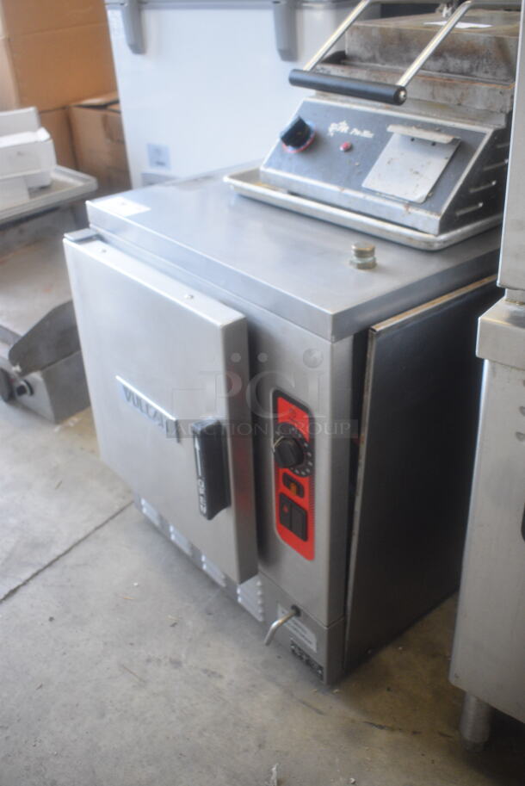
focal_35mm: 33
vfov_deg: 57.2
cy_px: 393
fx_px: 721
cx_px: 262
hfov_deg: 40.0
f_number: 3.8
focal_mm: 22
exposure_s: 1/125
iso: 1400
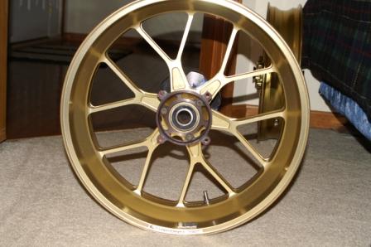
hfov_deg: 37.9
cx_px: 186
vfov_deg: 25.7
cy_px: 124
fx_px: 541
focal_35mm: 52
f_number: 5.6
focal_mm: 35
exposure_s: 1/60
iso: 400
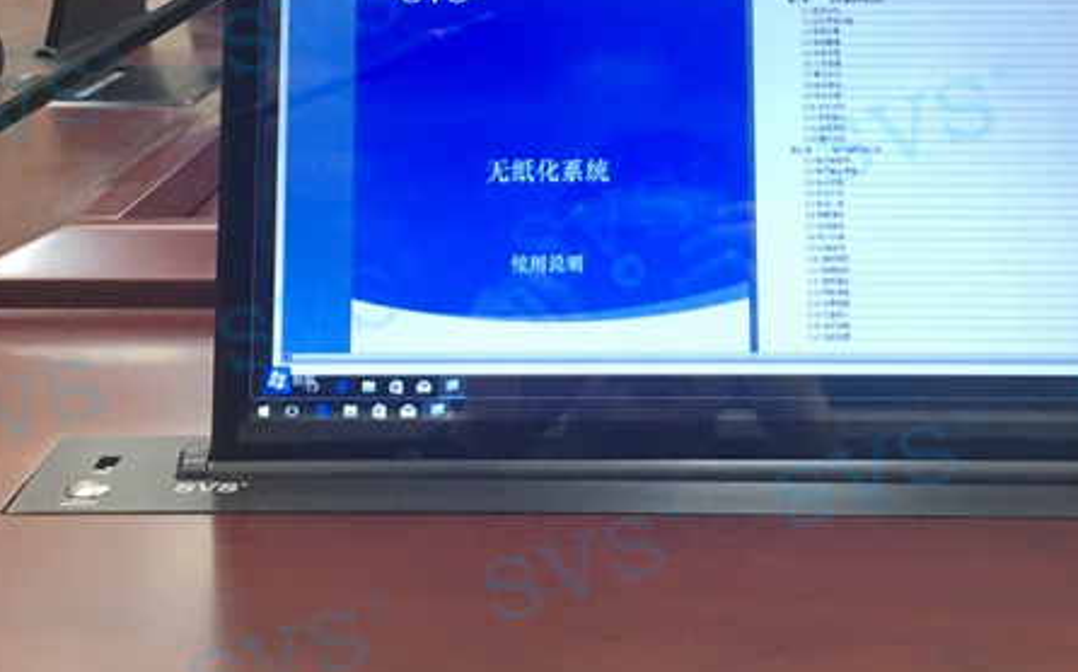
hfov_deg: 29.8
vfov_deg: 18.0
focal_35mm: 69
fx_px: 2026
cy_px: -111
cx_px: 573
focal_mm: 4.15
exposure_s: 1/33
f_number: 2.2
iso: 125
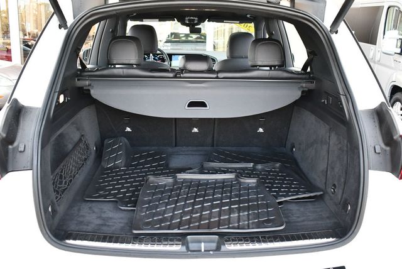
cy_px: 134
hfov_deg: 53.1
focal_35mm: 36
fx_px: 402
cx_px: 201
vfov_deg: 36.9
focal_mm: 18
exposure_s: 1/250
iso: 800
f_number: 3.5
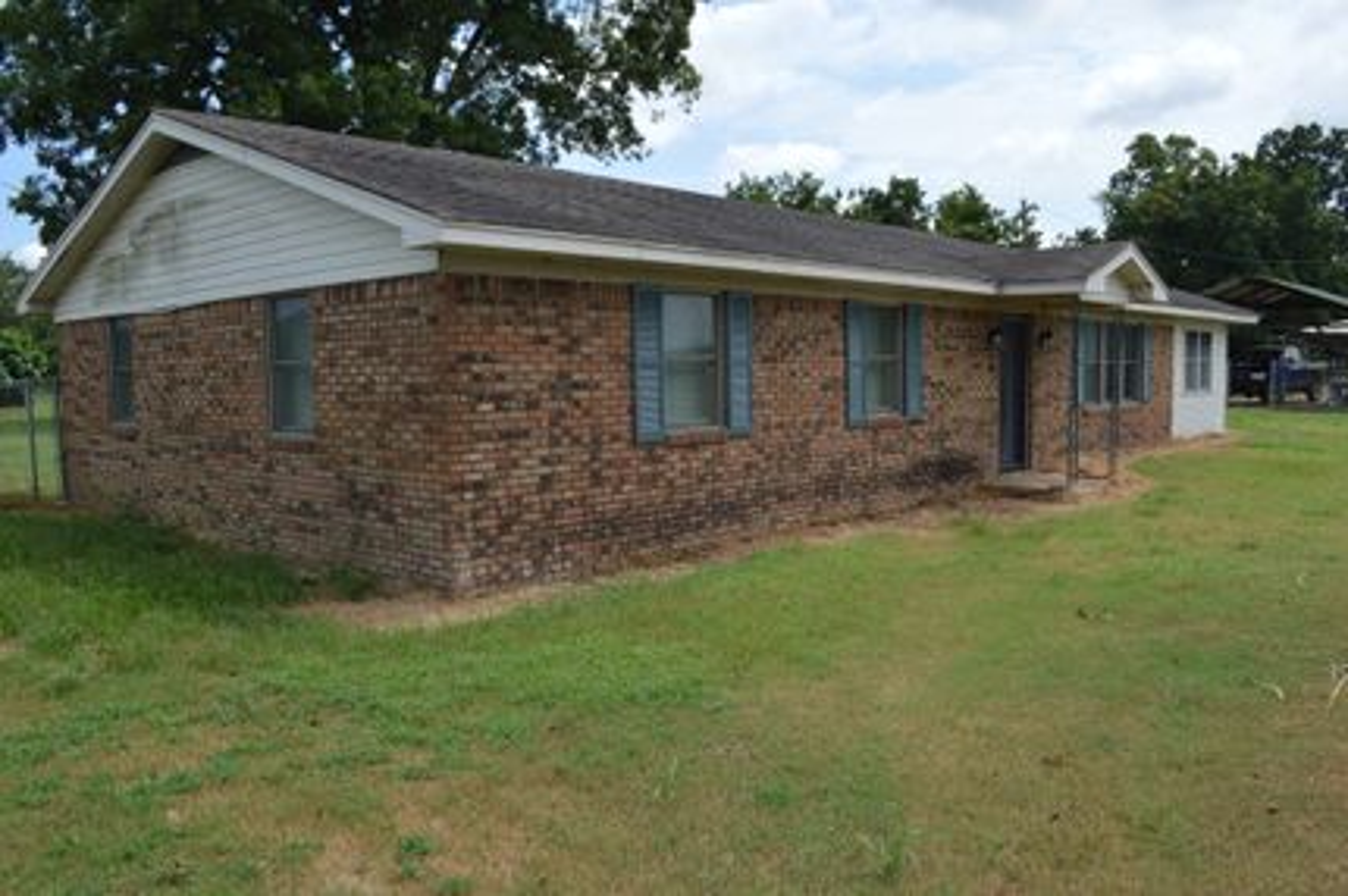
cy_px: 448
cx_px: 674
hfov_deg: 67.4
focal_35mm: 27
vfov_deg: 47.9
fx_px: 1010
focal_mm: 18
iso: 100
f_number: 8
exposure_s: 1/200
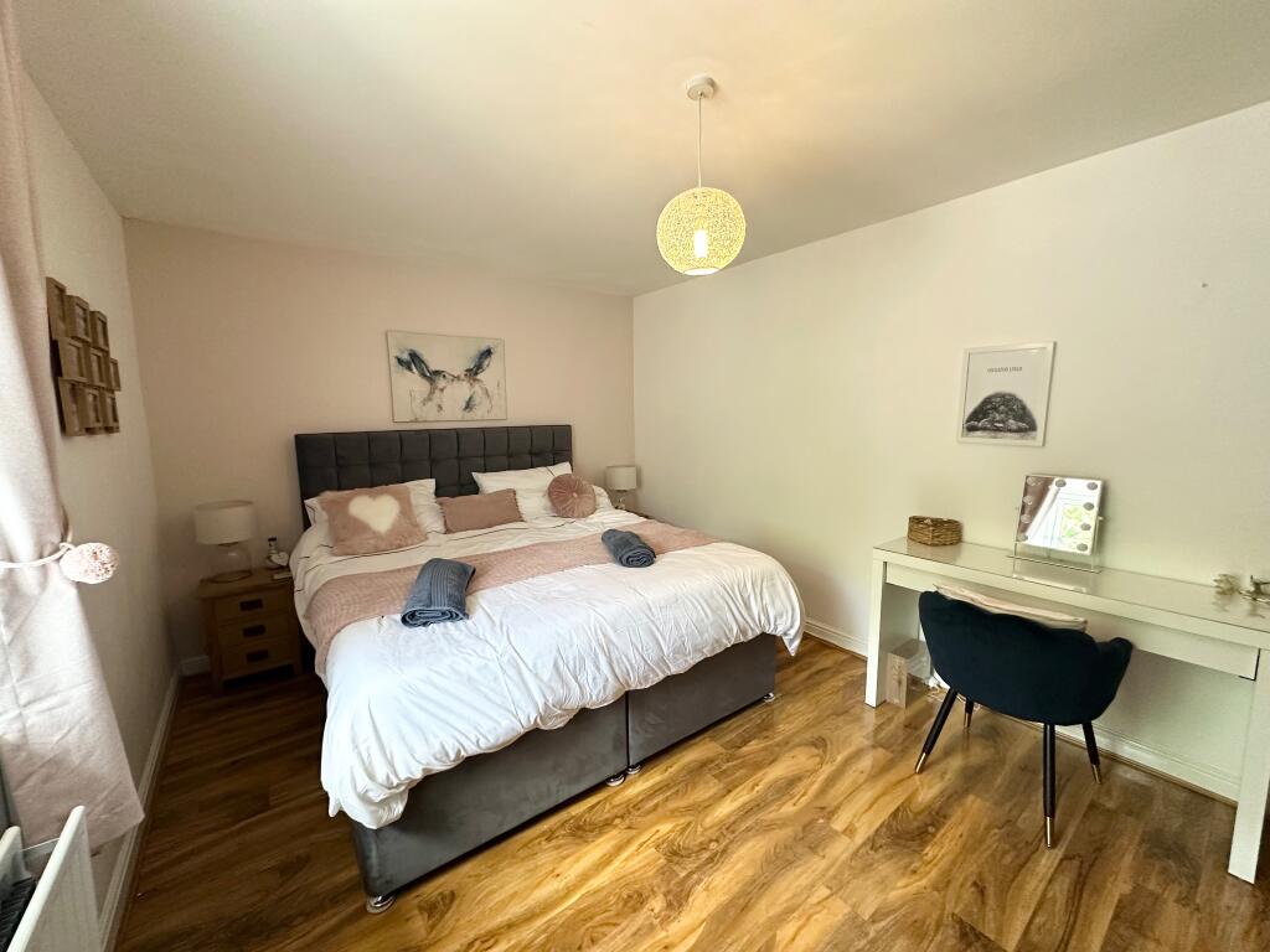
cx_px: 635
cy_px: 476
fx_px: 514
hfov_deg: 102.1
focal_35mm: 14
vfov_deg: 85.7
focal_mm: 2.22
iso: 320
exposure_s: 1/100
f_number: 2.2
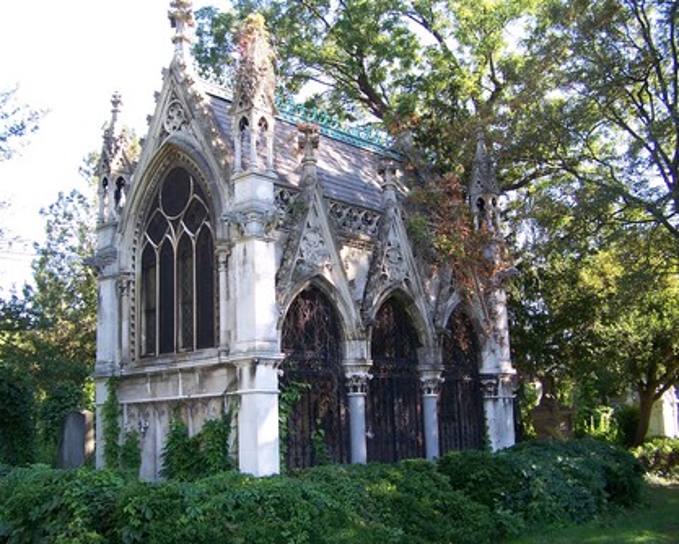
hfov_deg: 45.8
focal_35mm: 40
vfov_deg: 37.4
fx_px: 804
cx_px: 319
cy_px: 270
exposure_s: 1/100
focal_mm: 6.3
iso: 80
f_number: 2.8
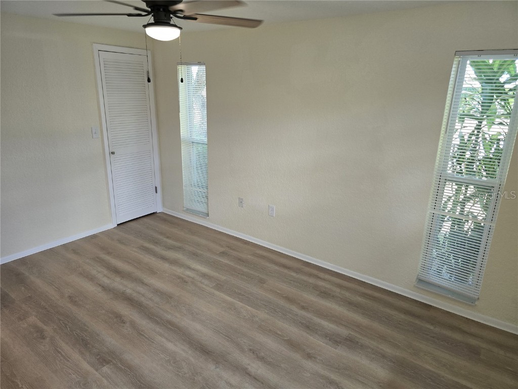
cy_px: 194
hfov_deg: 73.9
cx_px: 259
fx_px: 344
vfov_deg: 58.9
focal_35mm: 23
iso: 64
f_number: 1.7
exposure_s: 1/60
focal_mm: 6.3
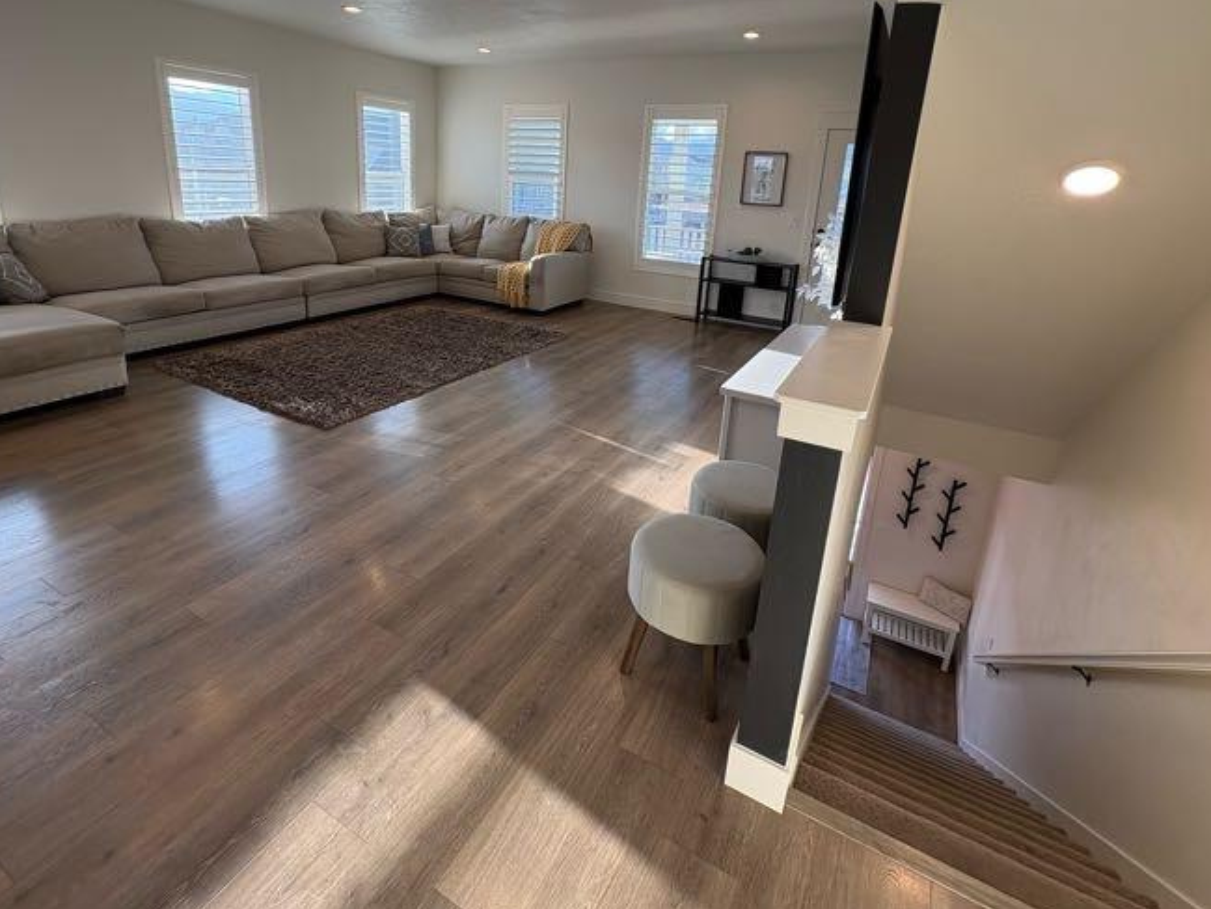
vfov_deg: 70.5
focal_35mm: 18
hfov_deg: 87.7
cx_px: 583
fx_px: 630
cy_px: 340
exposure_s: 1/120
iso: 64
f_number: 2.2
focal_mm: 2.22
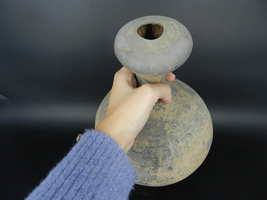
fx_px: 177
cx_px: 134
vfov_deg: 58.9
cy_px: 100
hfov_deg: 73.9
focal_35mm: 23
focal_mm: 4
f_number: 3.4
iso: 160
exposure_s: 1/100
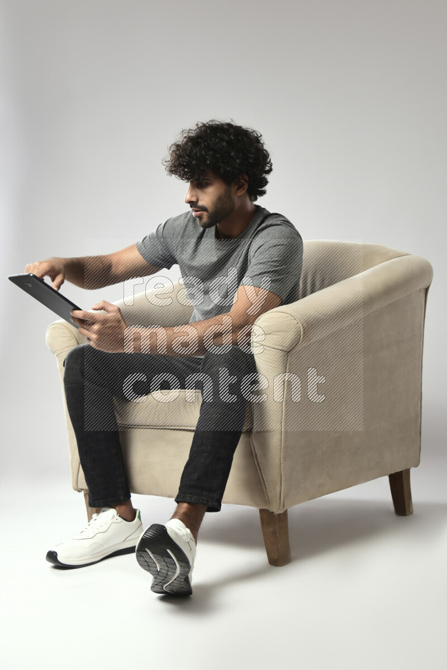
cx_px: 224
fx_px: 708
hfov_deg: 35.1
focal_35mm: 38
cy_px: 335
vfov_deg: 50.7
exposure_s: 1/125
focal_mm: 38
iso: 400
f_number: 5
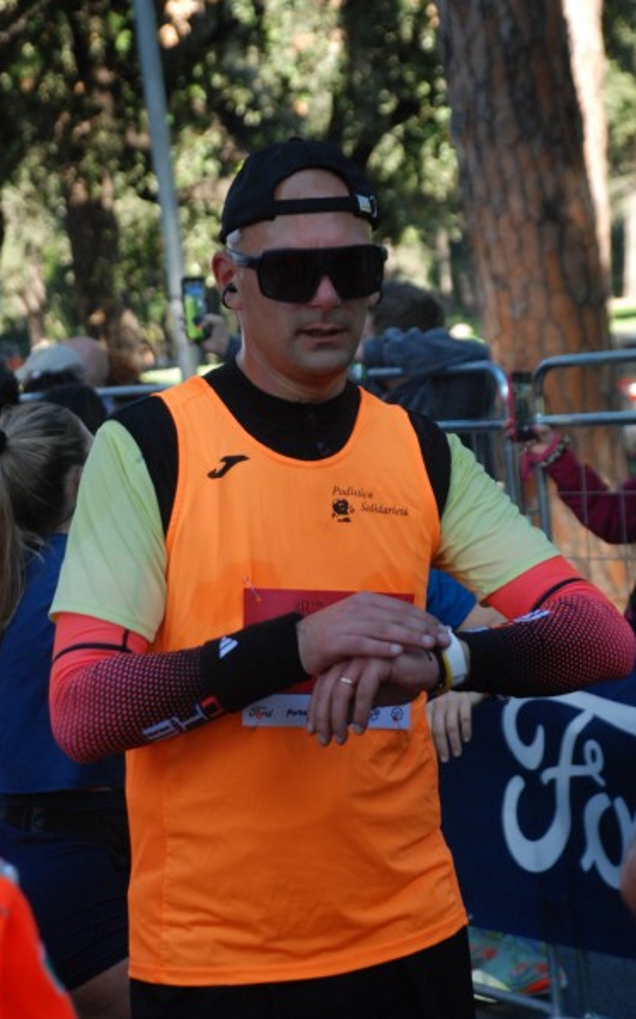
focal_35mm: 116
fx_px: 3204
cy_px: 509
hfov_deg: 11.3
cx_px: 313
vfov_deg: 18.1
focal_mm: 75
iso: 1000
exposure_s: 1/400
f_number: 5.6
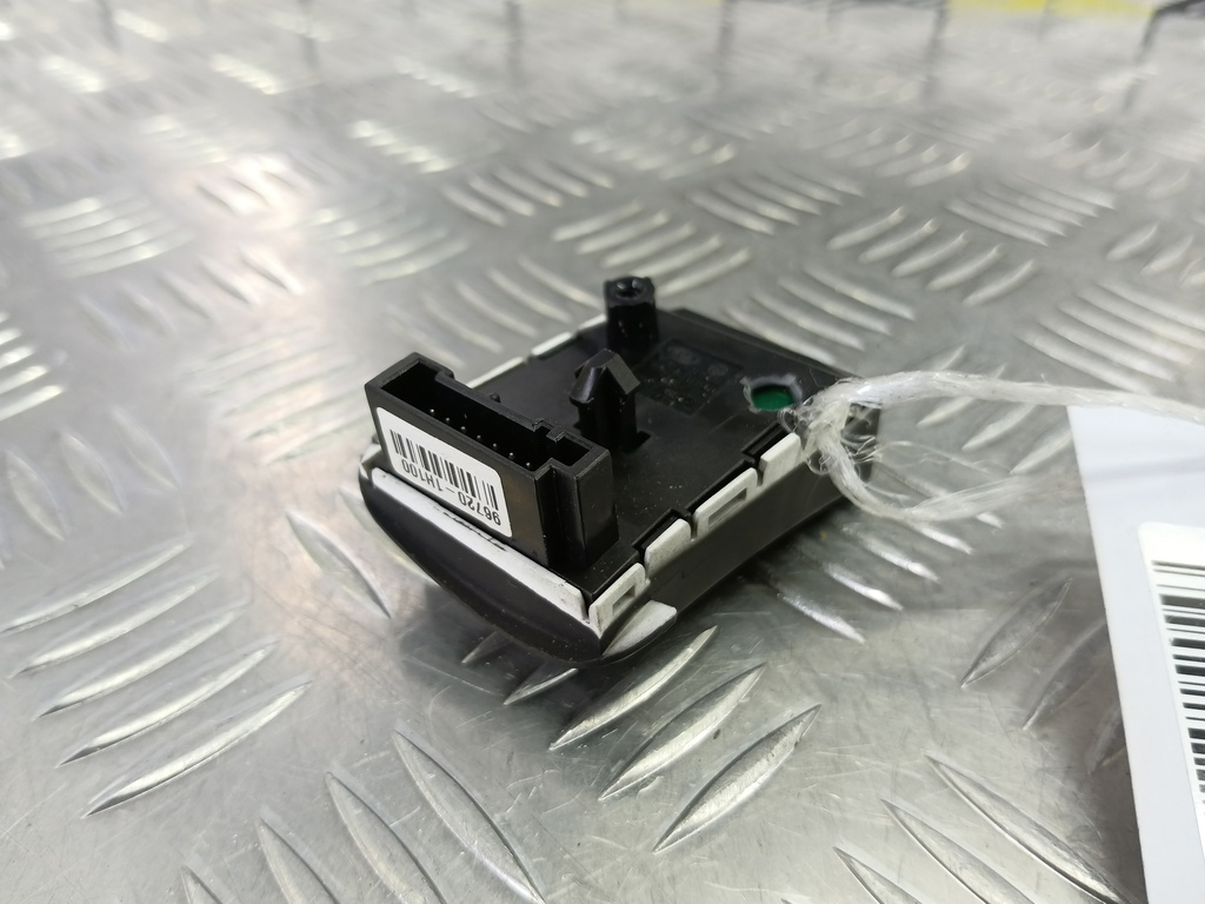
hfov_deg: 73.9
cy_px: 452
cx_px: 602
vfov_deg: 58.9
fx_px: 801
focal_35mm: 23
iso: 156
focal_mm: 4.11
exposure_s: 1/50
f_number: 1.6
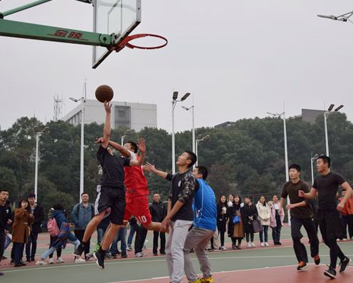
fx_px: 445
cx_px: 208
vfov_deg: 35.2
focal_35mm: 43
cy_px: 141
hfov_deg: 43.1
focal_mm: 25
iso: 100
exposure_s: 1/500
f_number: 4
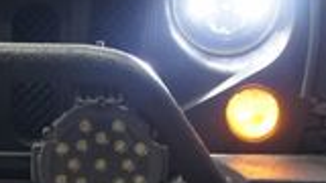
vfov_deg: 9.6
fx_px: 1089
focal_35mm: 126
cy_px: 118
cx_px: -84
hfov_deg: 16.2
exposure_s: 1/30
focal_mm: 20
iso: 400
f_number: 4
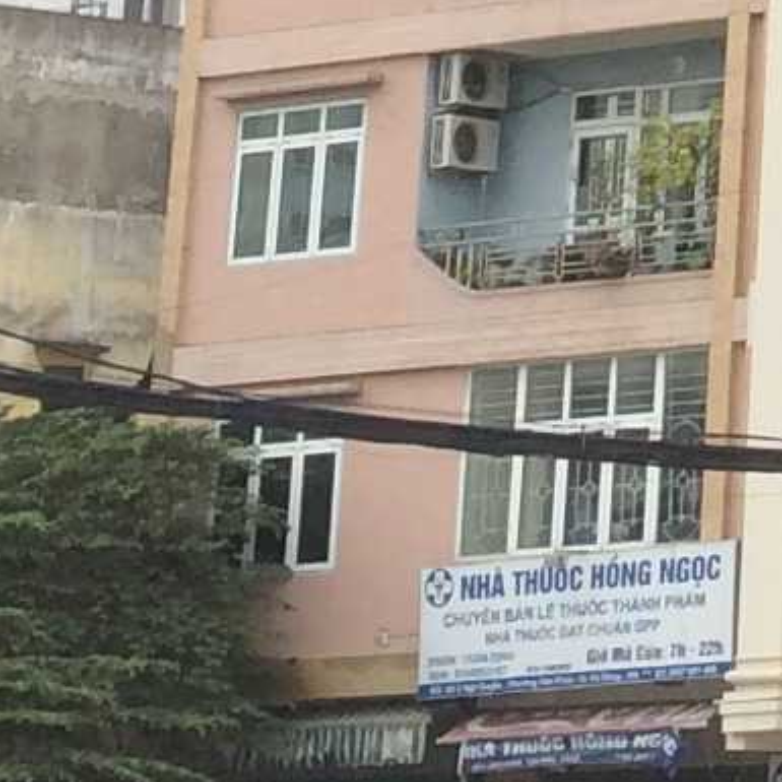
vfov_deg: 7.1
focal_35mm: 225
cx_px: 1690
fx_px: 5751
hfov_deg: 7.4
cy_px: -1381
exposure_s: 1/662
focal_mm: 4.12
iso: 32
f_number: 2.2
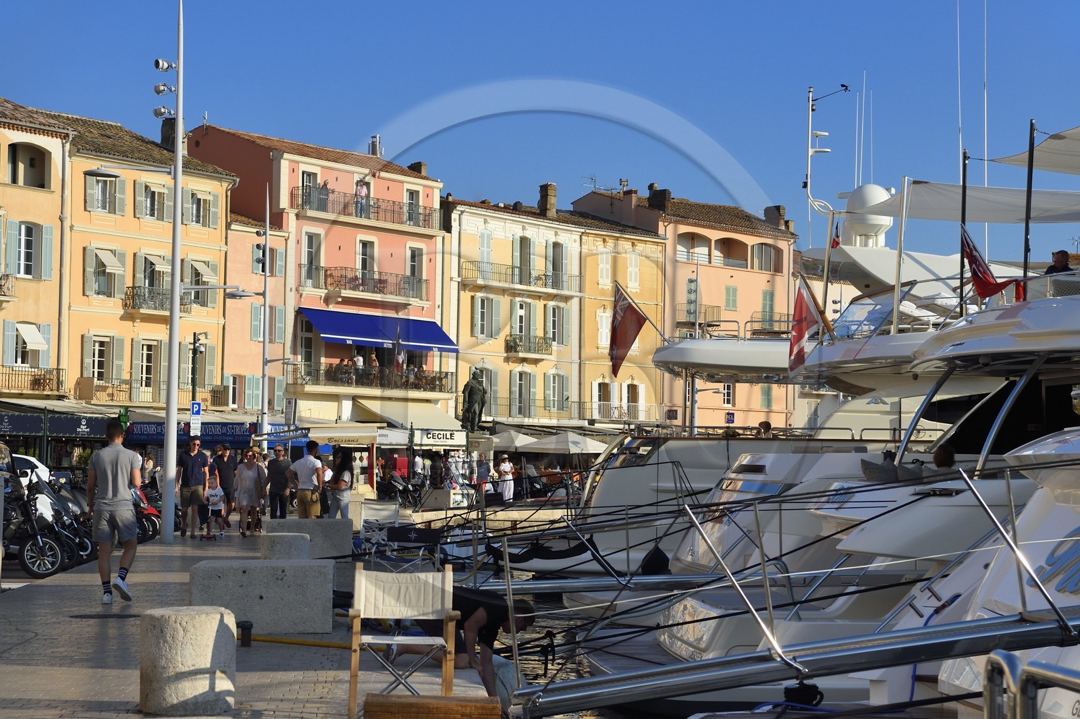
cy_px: 360
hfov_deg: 28.9
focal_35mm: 70
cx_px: 540
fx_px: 2099
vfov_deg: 19.4
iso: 800
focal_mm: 70
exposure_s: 1/3200
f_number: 9
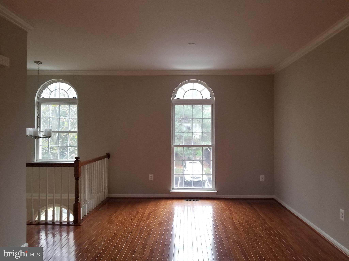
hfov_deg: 67.3
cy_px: 130
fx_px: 262
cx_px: 174
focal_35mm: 26
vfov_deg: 53.1
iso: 200
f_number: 1.7
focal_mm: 4.3
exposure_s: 1/30
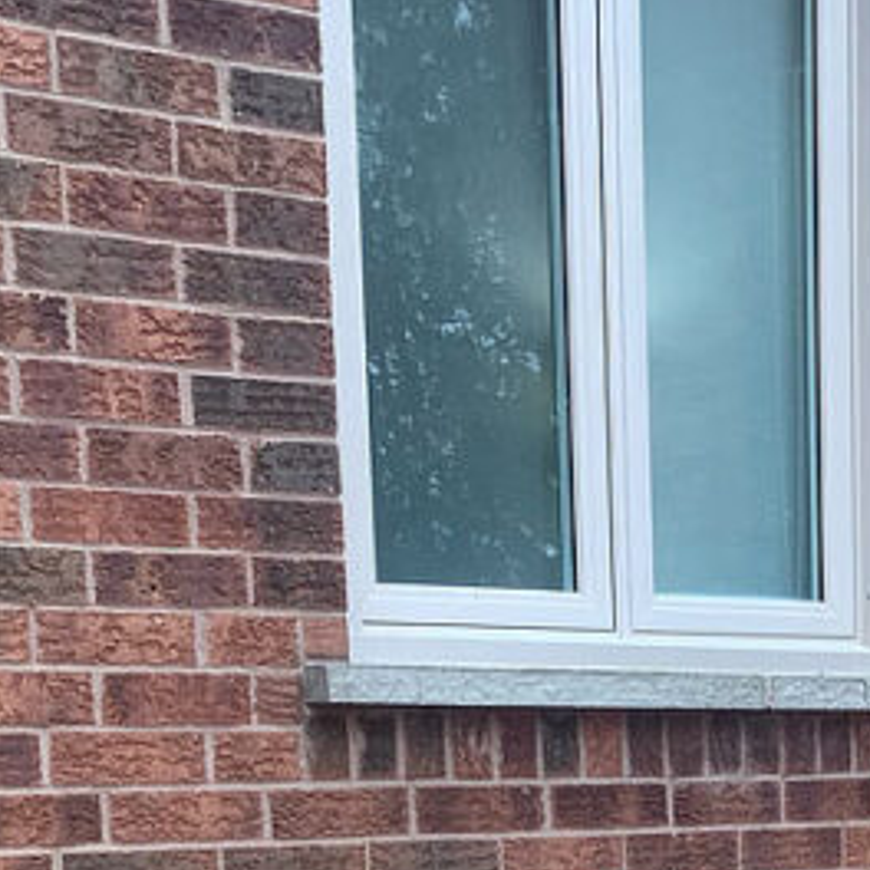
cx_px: 942
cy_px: 1259
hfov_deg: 18.8
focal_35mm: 89
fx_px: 2531
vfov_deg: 17.7
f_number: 1.8
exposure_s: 1/108
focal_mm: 4.2
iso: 100
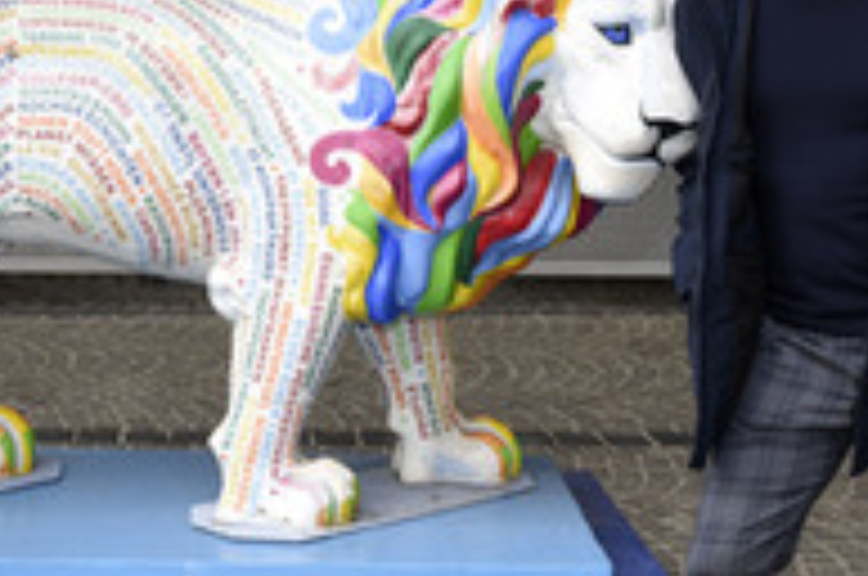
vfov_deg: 16.6
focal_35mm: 82
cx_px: 227
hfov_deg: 24.6
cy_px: 315
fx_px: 1974
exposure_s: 1/160
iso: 640
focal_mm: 35
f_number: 8
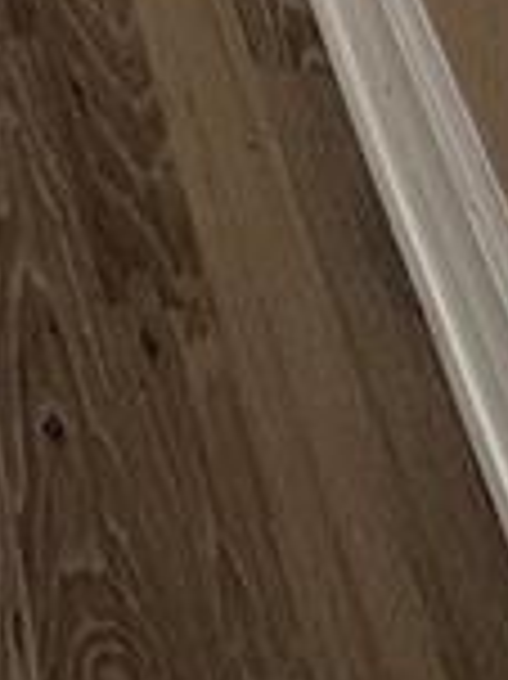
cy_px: -1828
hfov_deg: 7.2
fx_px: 3743
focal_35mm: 191
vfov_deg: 7.8
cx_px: -787
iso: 100
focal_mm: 6.76
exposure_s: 1/1361
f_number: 1.78
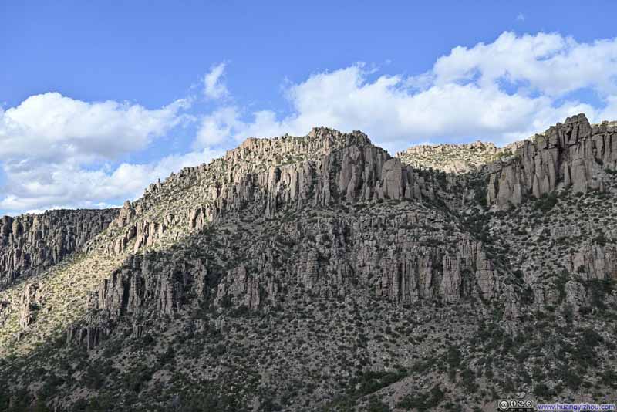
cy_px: 206
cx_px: 308
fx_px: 549
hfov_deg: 58.7
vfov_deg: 41.1
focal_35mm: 32
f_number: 5
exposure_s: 1/640
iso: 100
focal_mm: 32
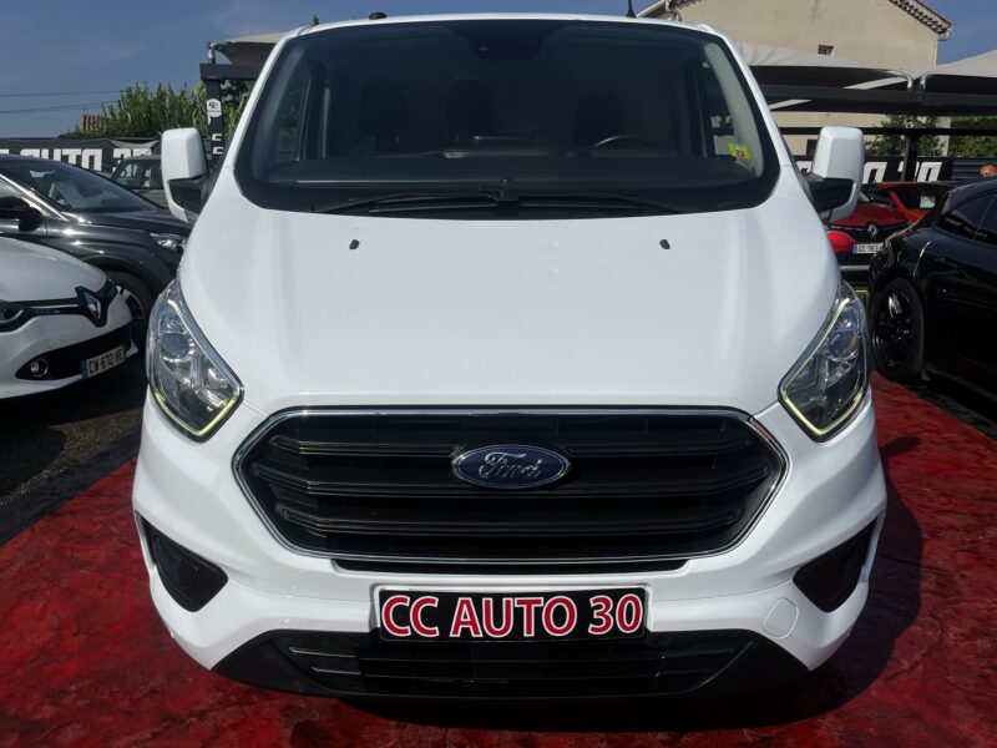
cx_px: 498
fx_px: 749
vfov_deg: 53.1
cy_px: 374
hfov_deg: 67.3
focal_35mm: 26
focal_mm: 5.1
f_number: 1.6
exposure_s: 1/11905
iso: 50
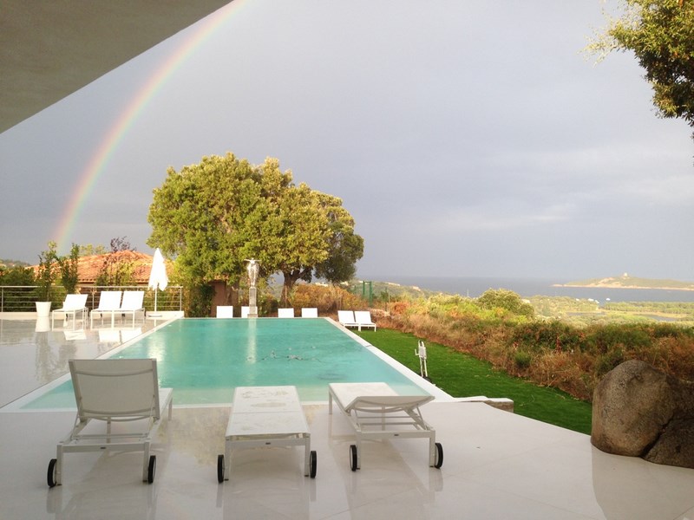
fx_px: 662
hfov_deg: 55.4
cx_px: 347
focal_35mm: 33
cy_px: 260
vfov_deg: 42.9
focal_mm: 4.13
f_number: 2.4
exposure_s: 1/140
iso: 50
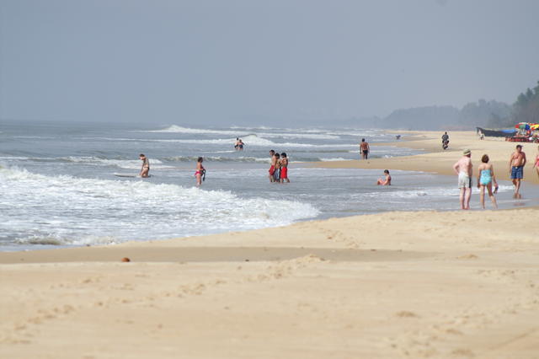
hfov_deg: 4.6
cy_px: 180
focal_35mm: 450
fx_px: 6734
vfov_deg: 3.1
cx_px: 270
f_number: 8
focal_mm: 300
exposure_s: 1/1250
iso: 200
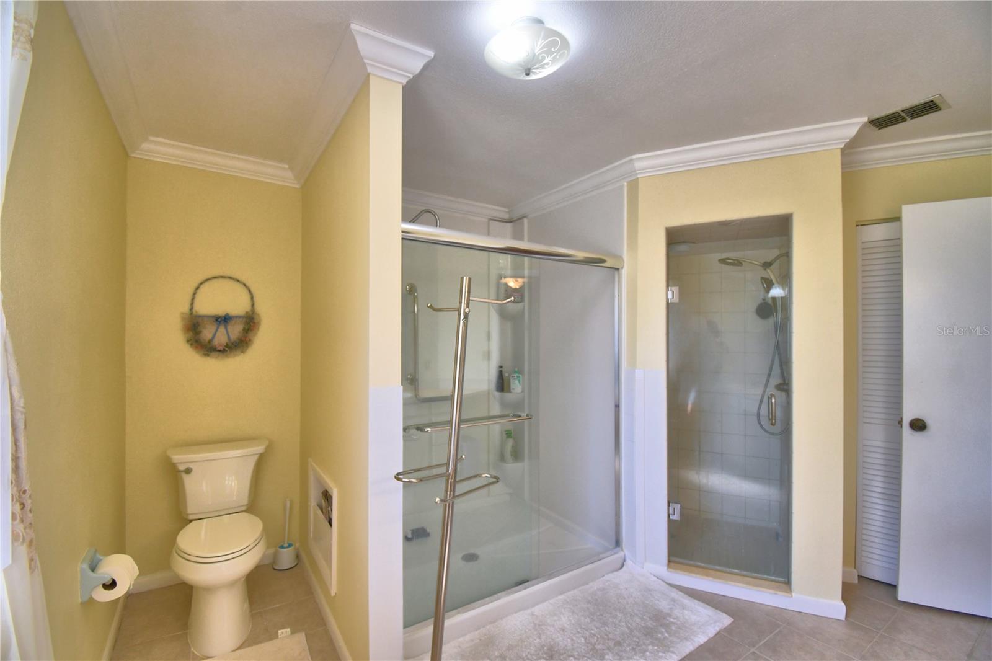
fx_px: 413
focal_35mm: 15
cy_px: 330
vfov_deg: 77.3
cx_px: 496
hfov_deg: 100.4
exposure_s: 1/125
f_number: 4.5
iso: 360
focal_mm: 10
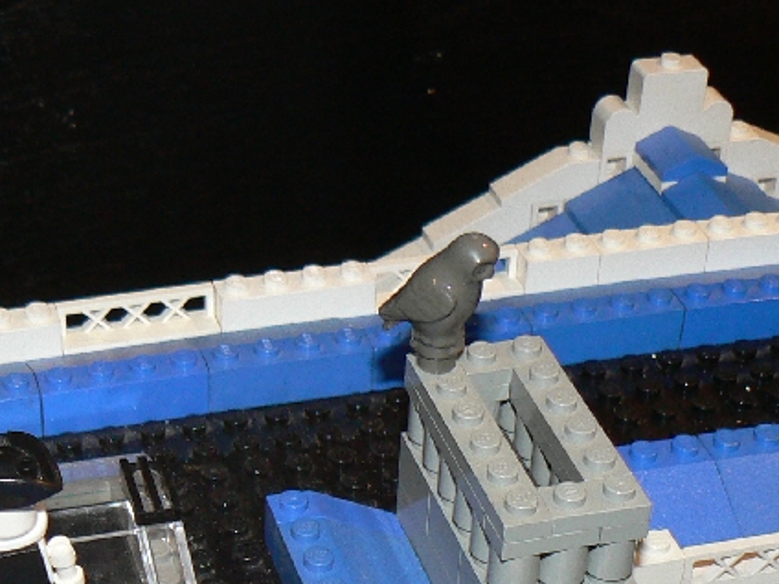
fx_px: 1958
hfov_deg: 21.9
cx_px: 40
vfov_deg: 16.6
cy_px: 608
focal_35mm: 87
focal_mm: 6
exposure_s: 1/30
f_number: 2.8
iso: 100
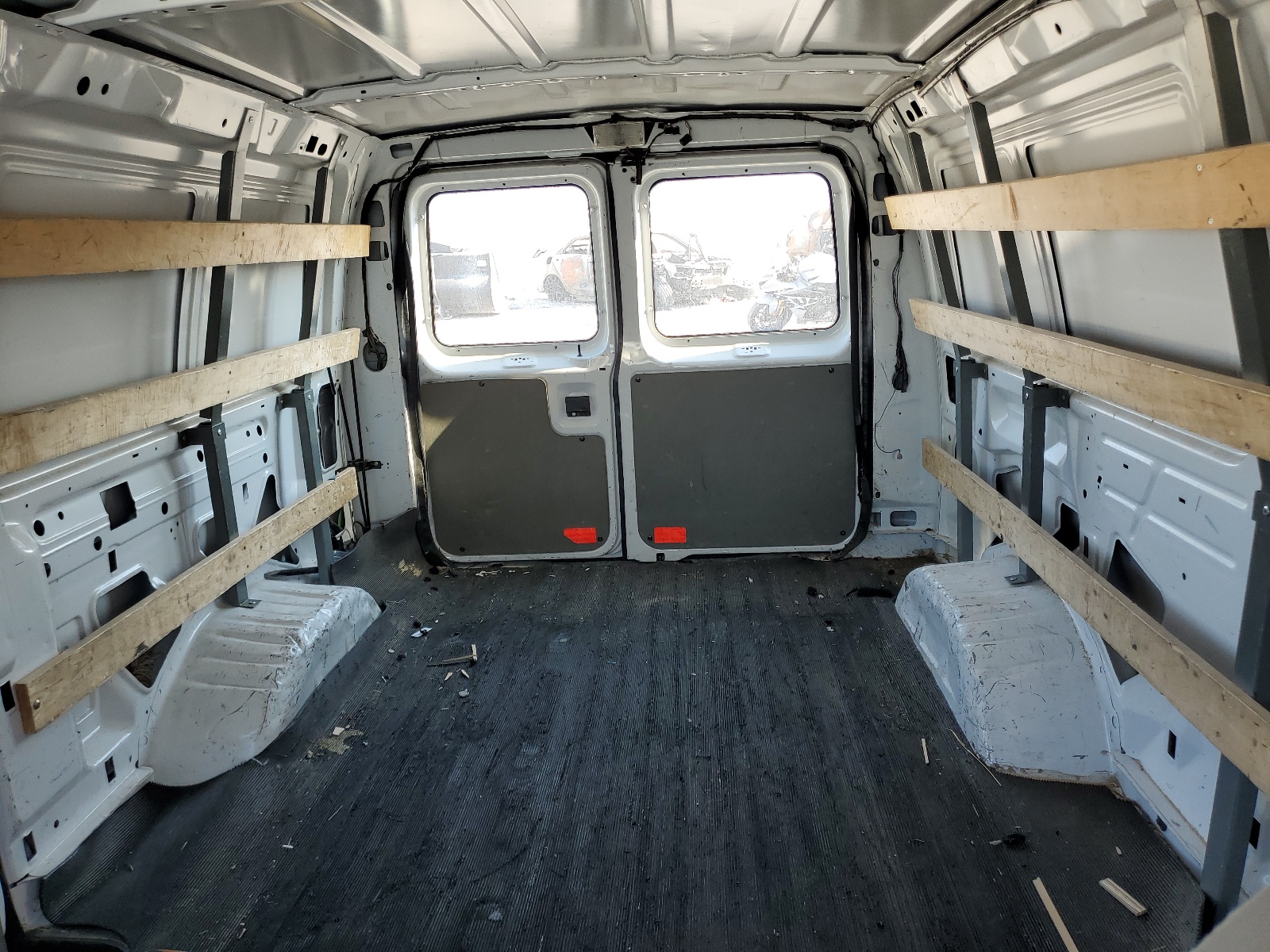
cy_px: 476
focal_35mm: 26
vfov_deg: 53.1
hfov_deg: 67.3
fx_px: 954
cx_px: 635
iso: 50
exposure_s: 1/175
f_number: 1.5
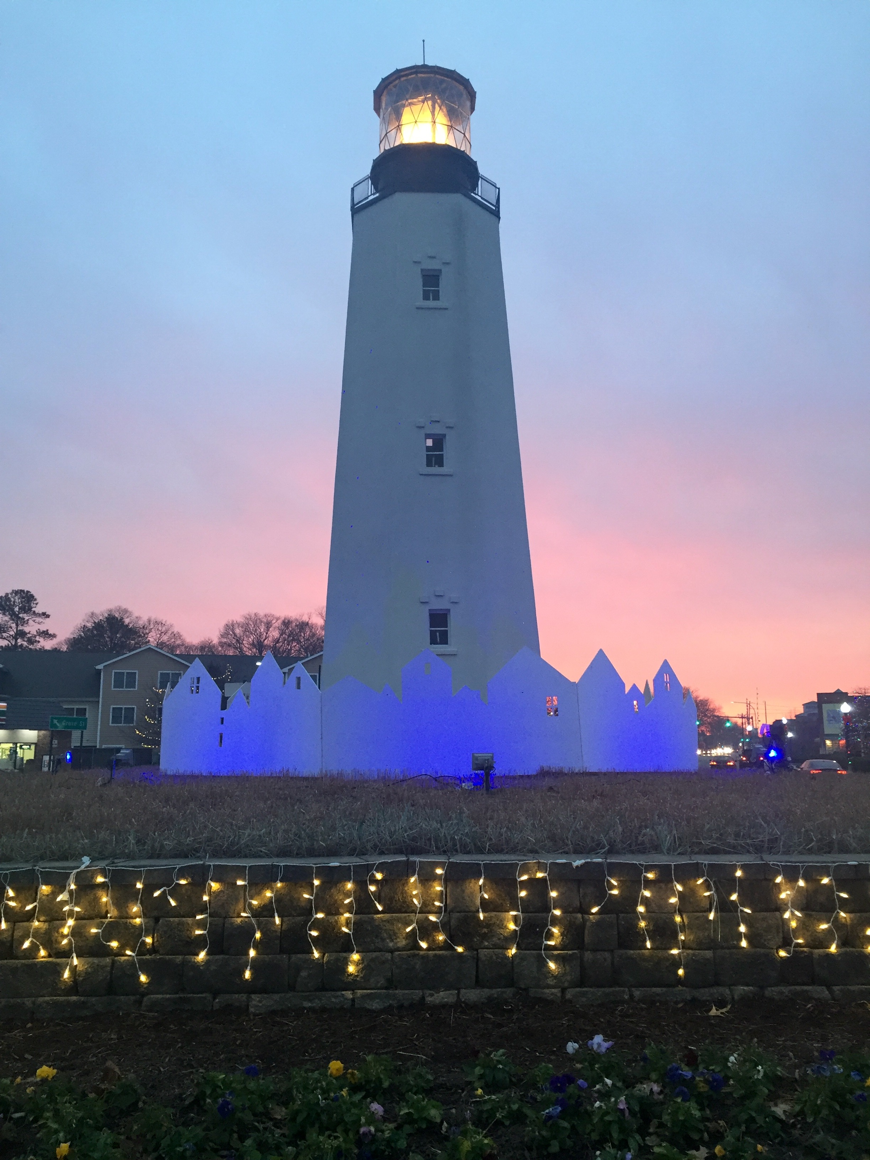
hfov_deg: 48.2
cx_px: 435
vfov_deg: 61.7
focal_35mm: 29
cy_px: 580
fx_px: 972
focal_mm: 4.15
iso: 100
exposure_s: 1/30
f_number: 2.2
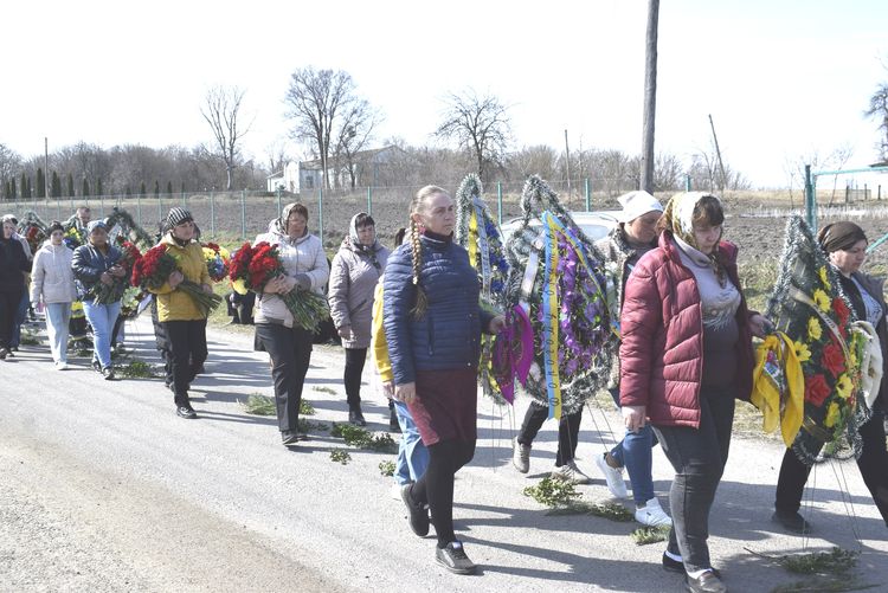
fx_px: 1074
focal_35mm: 44
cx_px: 444
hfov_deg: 44.9
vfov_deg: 30.9
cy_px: 296
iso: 200
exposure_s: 1/320
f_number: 9
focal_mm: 29
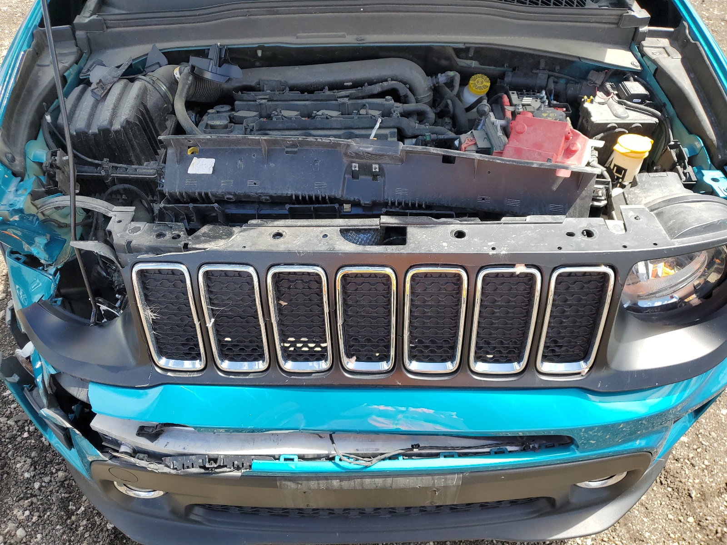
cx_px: 364
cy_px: 272
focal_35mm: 26
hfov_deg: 67.3
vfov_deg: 53.1
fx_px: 546
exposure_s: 1/909
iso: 50
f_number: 1.5
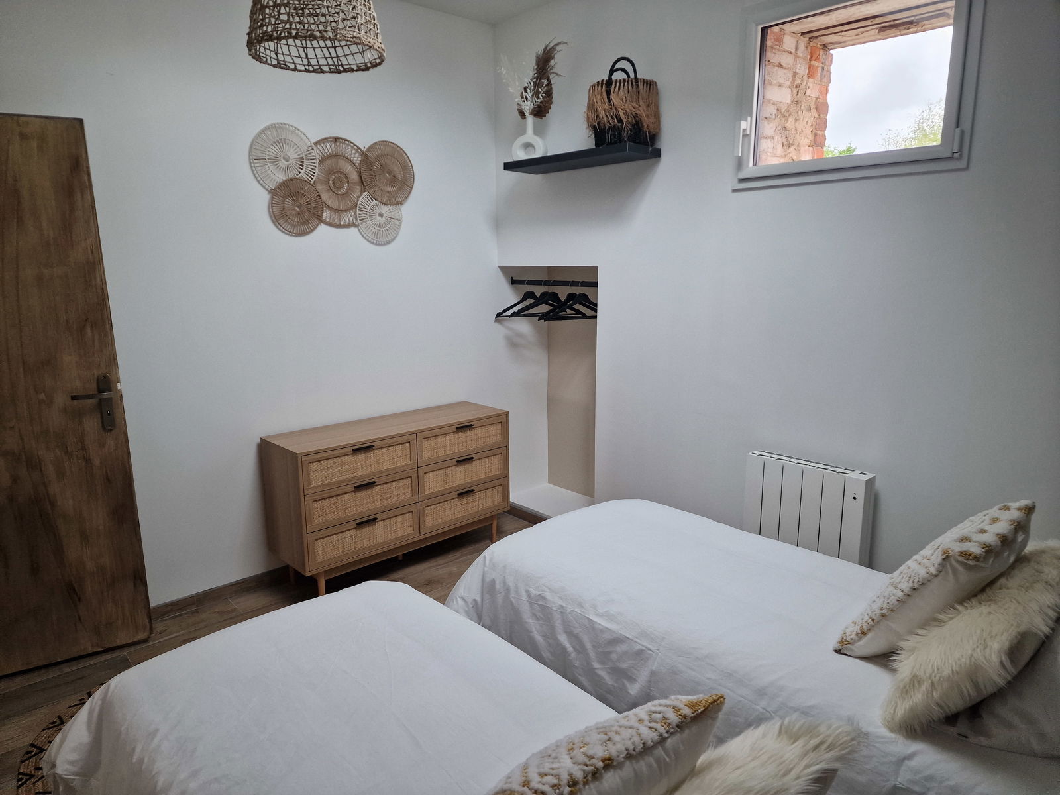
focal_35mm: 23
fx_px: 704
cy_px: 398
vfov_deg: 58.9
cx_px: 530
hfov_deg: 73.9
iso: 200
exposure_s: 1/180
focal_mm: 6.4
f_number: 1.8
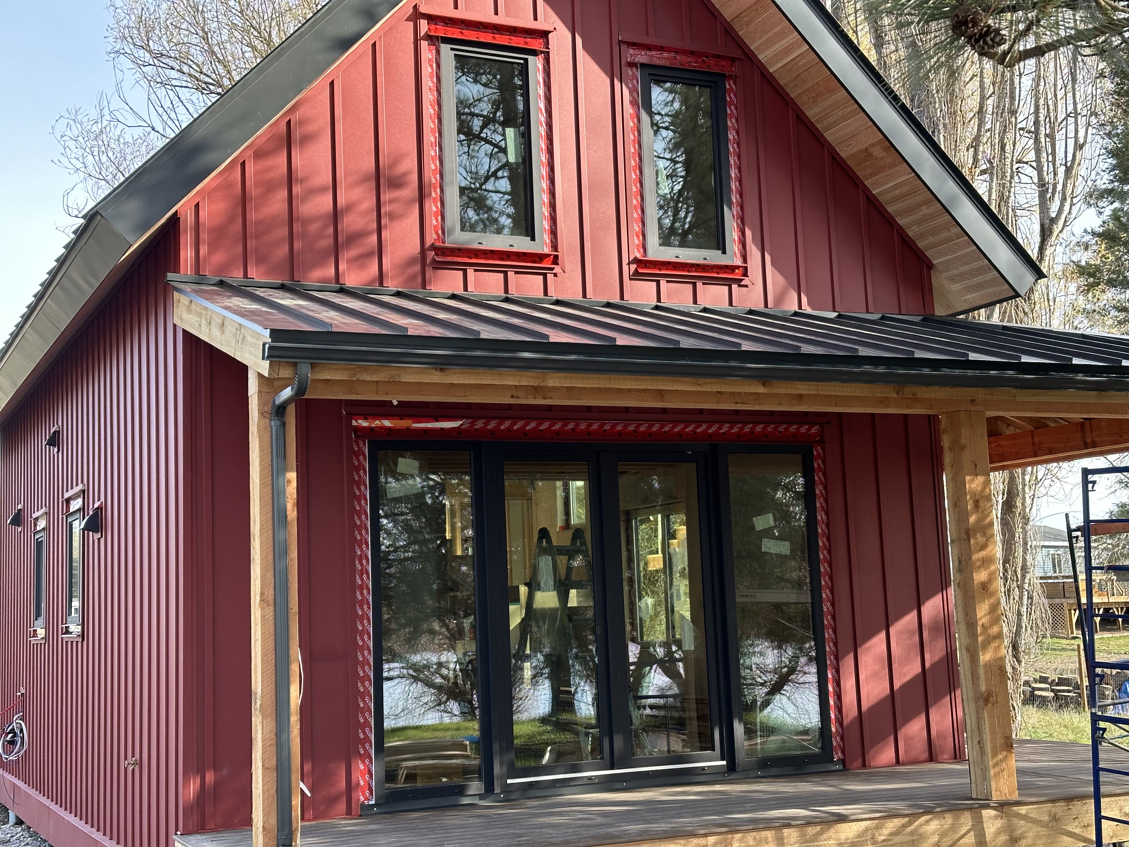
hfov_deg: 39.7
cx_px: 564
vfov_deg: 30.3
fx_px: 1566
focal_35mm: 48
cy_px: 424
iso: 64
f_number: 1.78
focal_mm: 6.86
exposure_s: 1/399
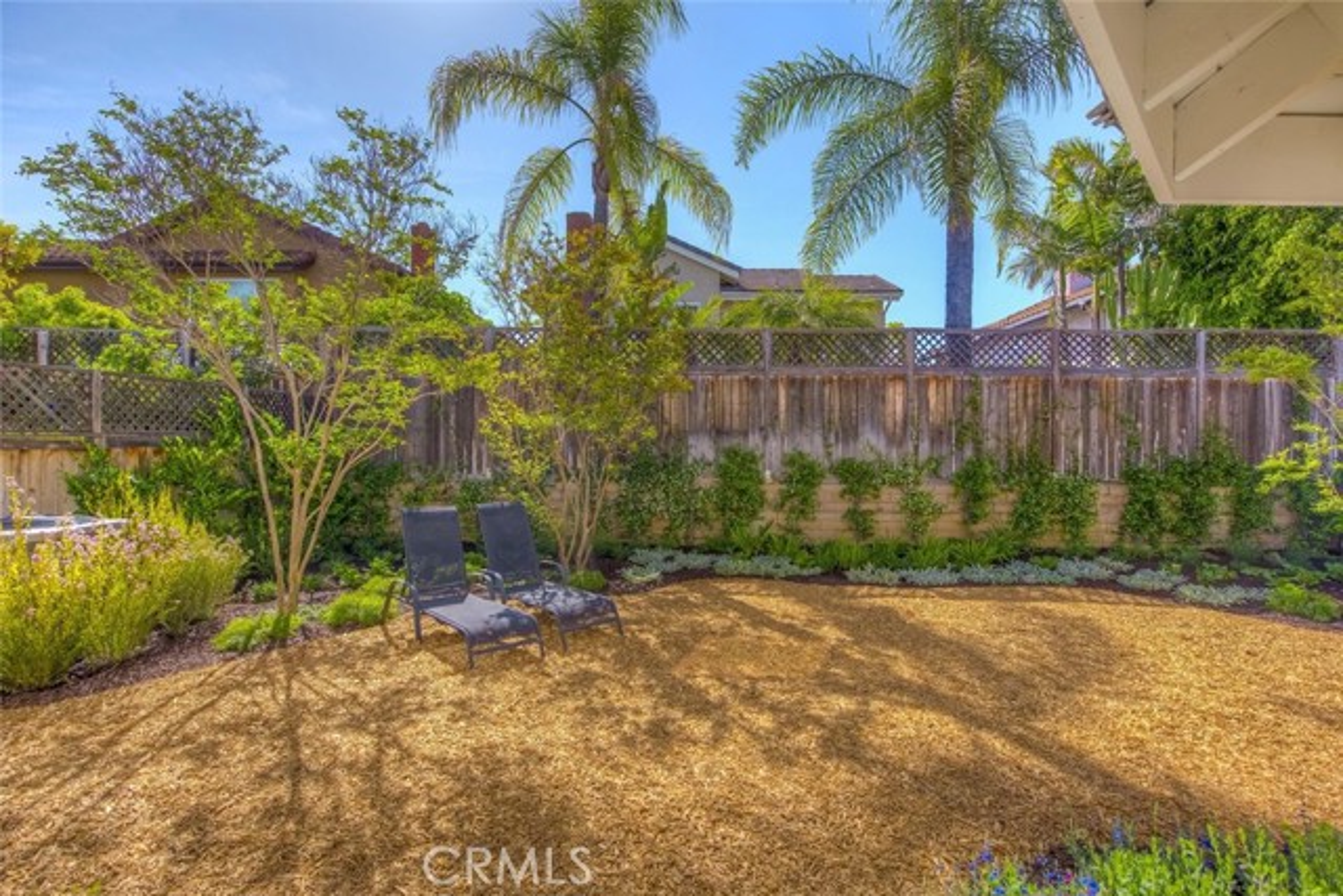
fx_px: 634
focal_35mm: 17
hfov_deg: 93.3
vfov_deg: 70.5
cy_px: 448
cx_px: 672
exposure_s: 1/640
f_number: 6.3
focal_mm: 17
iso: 160
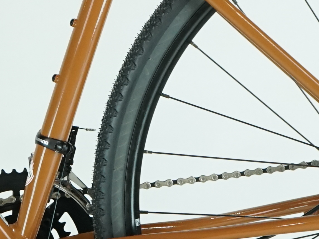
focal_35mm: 291
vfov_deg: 5.1
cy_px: -3
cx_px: -78
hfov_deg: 6.8
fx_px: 2681
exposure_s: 1/200
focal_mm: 58
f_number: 5.6
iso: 1600
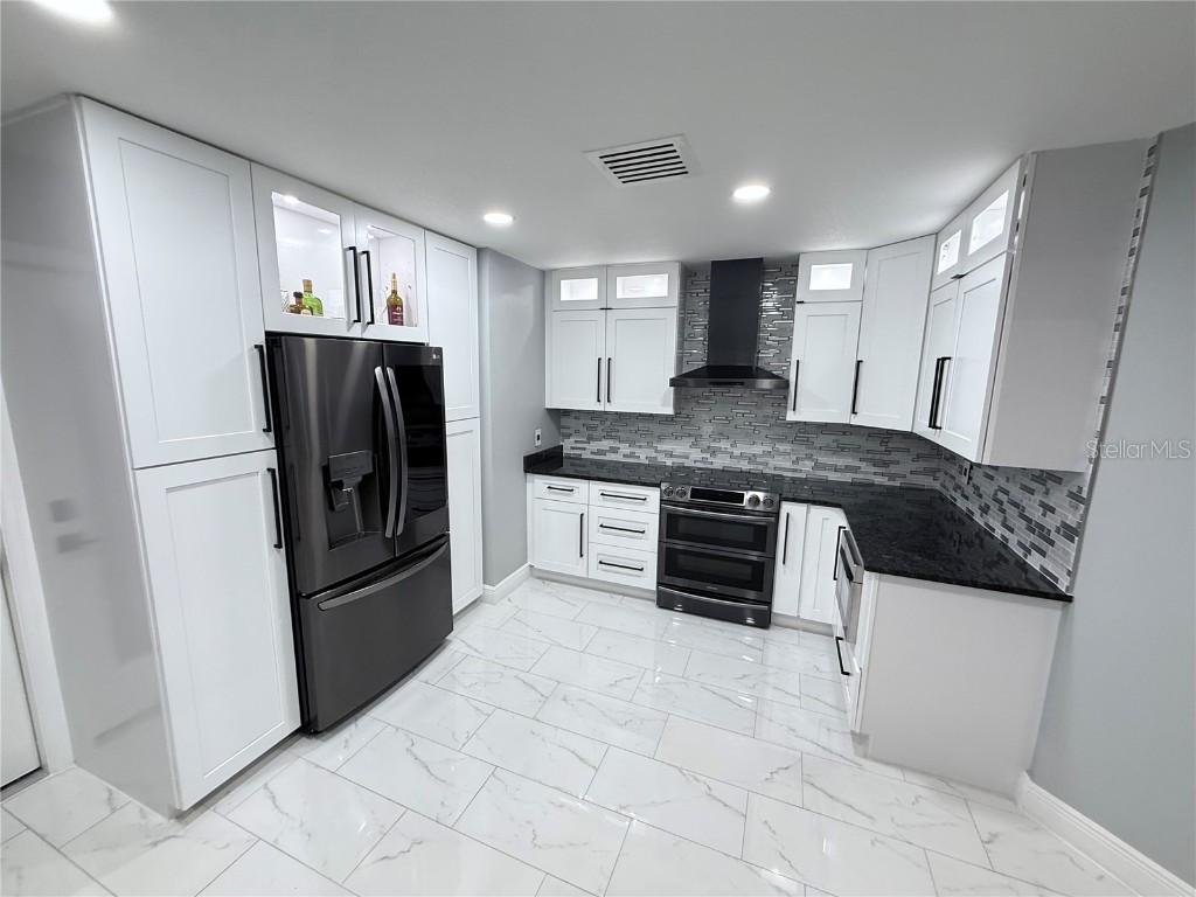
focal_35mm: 14
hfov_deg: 102.1
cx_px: 598
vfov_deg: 85.7
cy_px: 448
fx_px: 484
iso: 250
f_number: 2.2
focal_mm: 2.22
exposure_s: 1/60
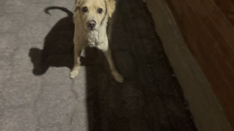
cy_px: 39
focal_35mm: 28
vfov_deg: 40.7
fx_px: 174
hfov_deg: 67.9
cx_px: 112
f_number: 1.78
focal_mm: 6.76
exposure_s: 1/30
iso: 1250
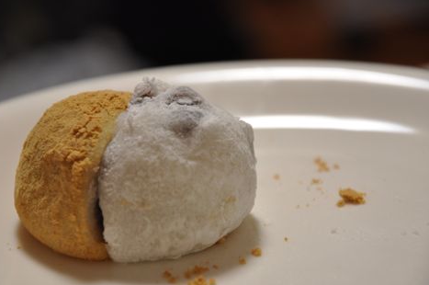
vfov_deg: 8.1
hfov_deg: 12.2
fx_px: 2006
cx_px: 204
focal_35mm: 169
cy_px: 152
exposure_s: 1/10
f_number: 5.6
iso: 400
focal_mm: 105
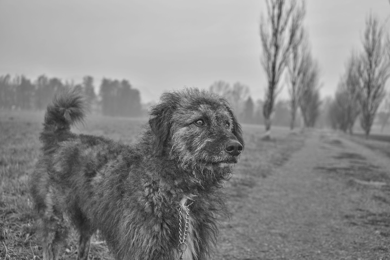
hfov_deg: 54.4
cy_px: 130
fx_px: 379
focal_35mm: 35
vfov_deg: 37.9
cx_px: 195
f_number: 4.5
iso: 100
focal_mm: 35
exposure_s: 1/90
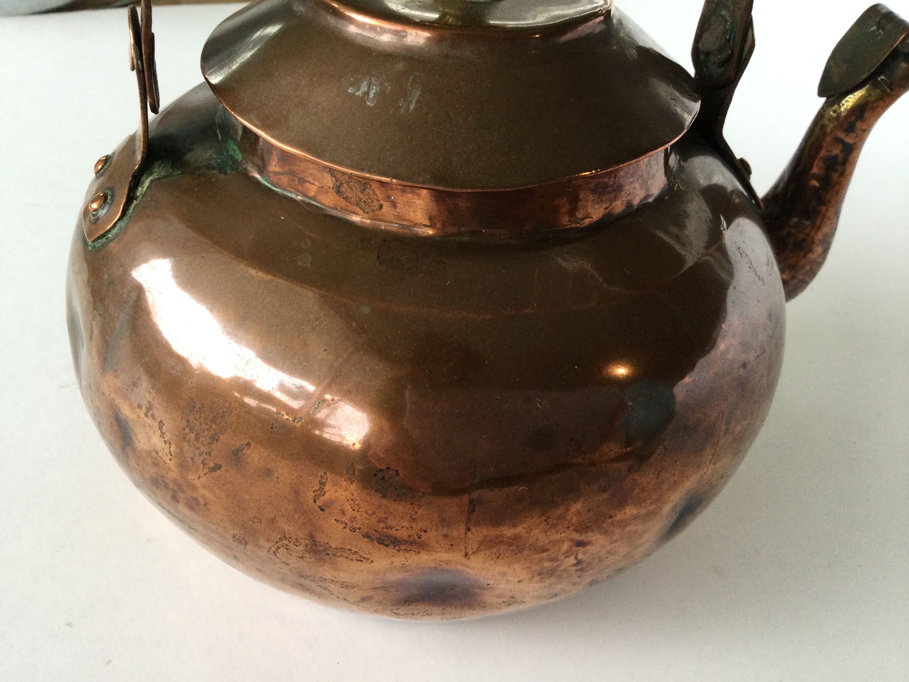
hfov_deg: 58.4
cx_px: 454
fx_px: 814
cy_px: 341
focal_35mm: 31
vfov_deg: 45.4
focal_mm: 3.3
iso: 32
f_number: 2.4
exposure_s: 1/33
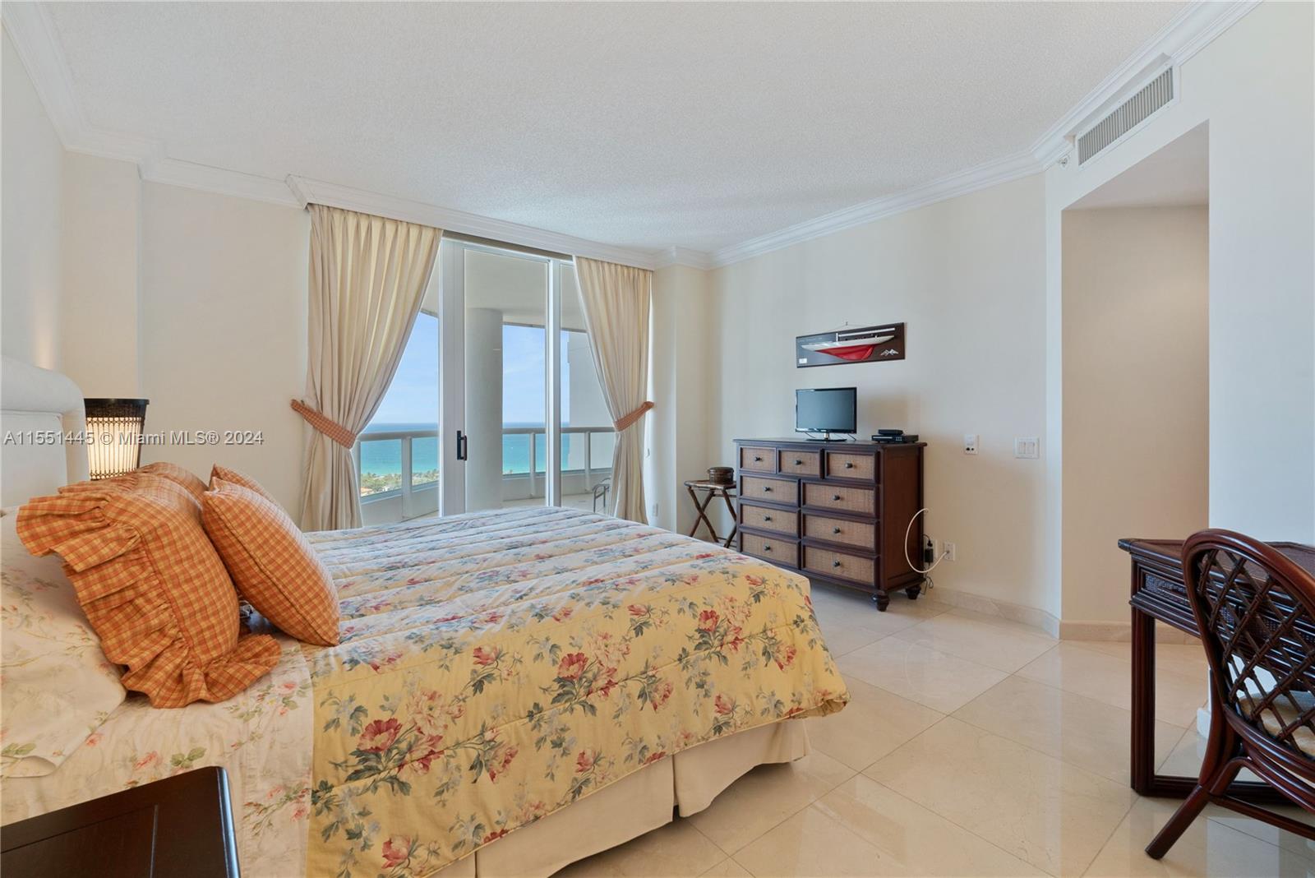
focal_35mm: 16
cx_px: 658
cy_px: 439
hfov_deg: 96.7
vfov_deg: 73.8
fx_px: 585
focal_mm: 16
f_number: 13
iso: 640
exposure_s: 1/8
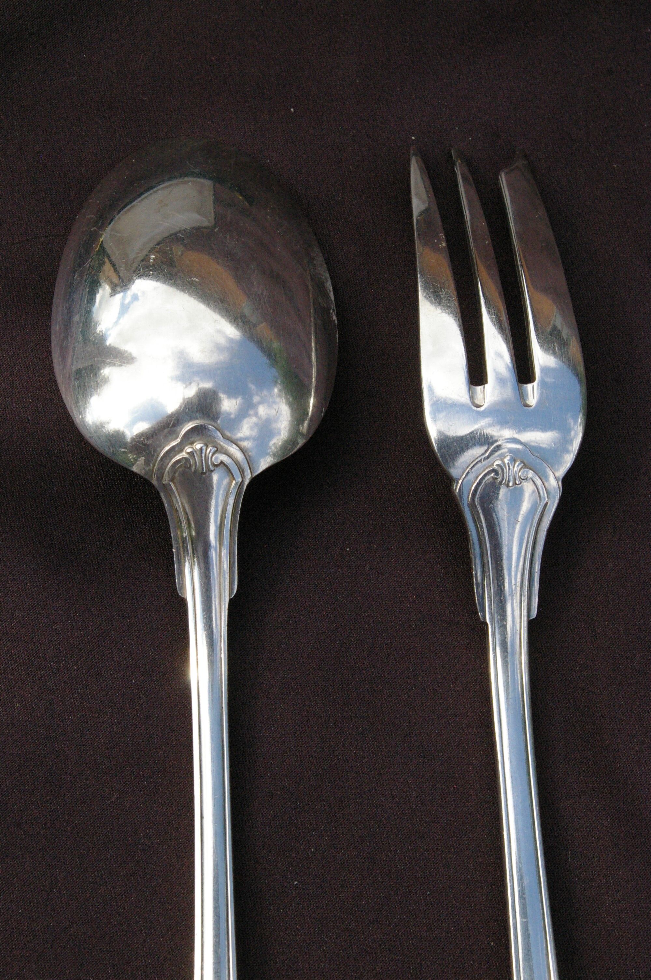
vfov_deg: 49.6
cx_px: 326
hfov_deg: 34.1
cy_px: 490
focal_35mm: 39
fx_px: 1060
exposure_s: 1/750
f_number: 9.5
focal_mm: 26
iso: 1600
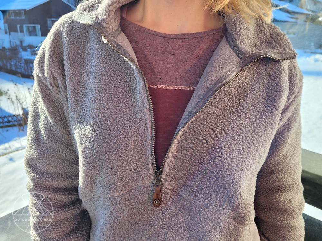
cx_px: 161
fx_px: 242
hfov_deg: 67.3
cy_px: 120
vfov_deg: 53.1
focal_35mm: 26
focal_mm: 5.4
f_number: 1.8
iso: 40
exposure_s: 1/659
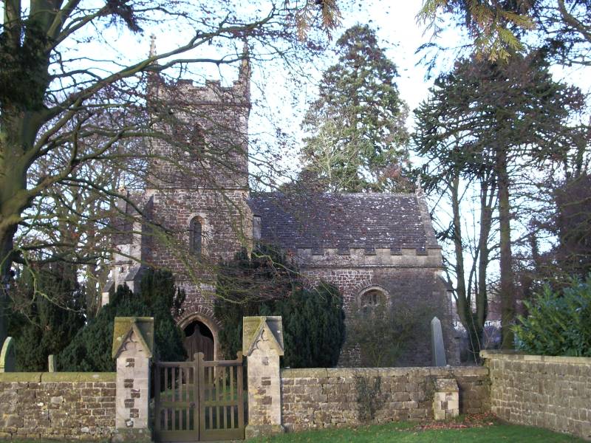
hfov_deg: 38.2
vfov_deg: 29.1
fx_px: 854
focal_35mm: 50
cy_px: 222
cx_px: 296
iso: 100
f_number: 3.1
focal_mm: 8.2
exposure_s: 1/80
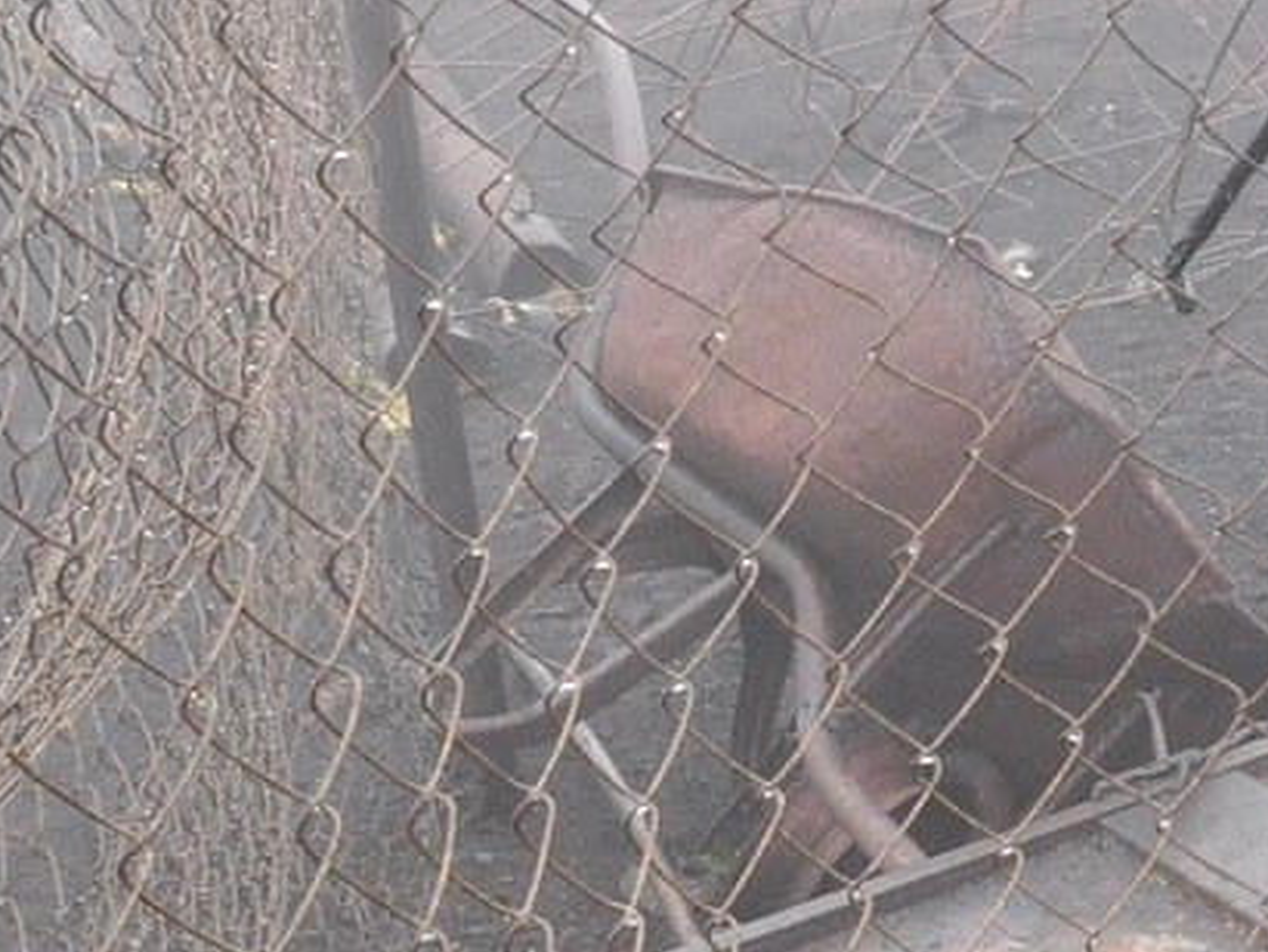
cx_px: 2122
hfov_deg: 14.8
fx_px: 4374
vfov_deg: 12.4
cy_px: 559
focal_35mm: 119
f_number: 9
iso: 720
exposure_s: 1/60
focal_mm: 17
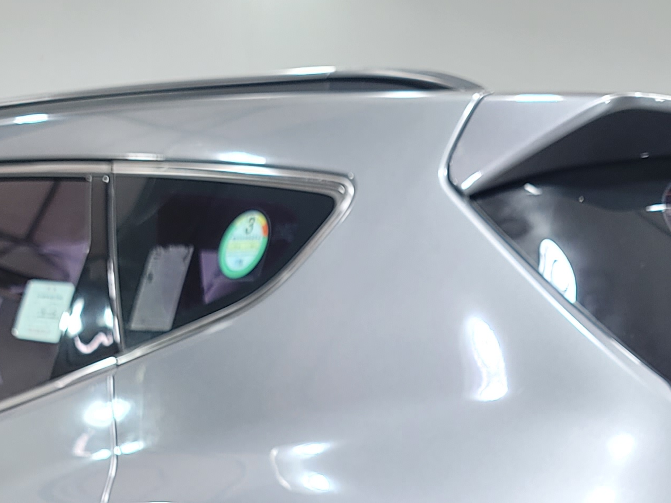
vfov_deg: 17.0
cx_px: 410
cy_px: 738
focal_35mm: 79
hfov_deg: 24.7
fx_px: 1531
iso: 100
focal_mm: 7
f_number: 1.8
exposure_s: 1/120
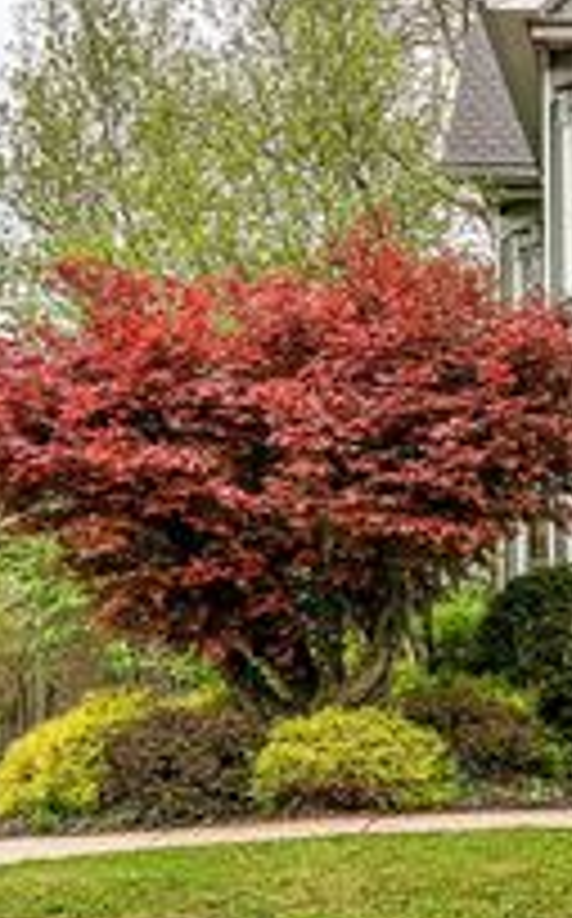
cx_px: 806
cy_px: 367
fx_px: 1907
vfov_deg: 27.0
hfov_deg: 15.9
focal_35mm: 76
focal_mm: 30.5
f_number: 8
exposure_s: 1/100
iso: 125
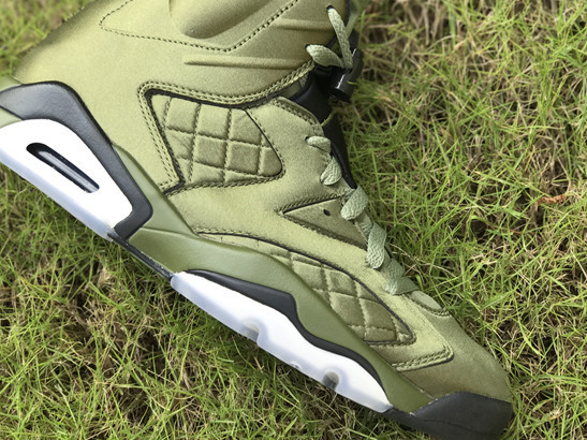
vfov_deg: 19.4
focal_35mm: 76
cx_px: 297
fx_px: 1288
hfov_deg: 25.7
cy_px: 188
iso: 32
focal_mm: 6.6
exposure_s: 1/100
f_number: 2.8
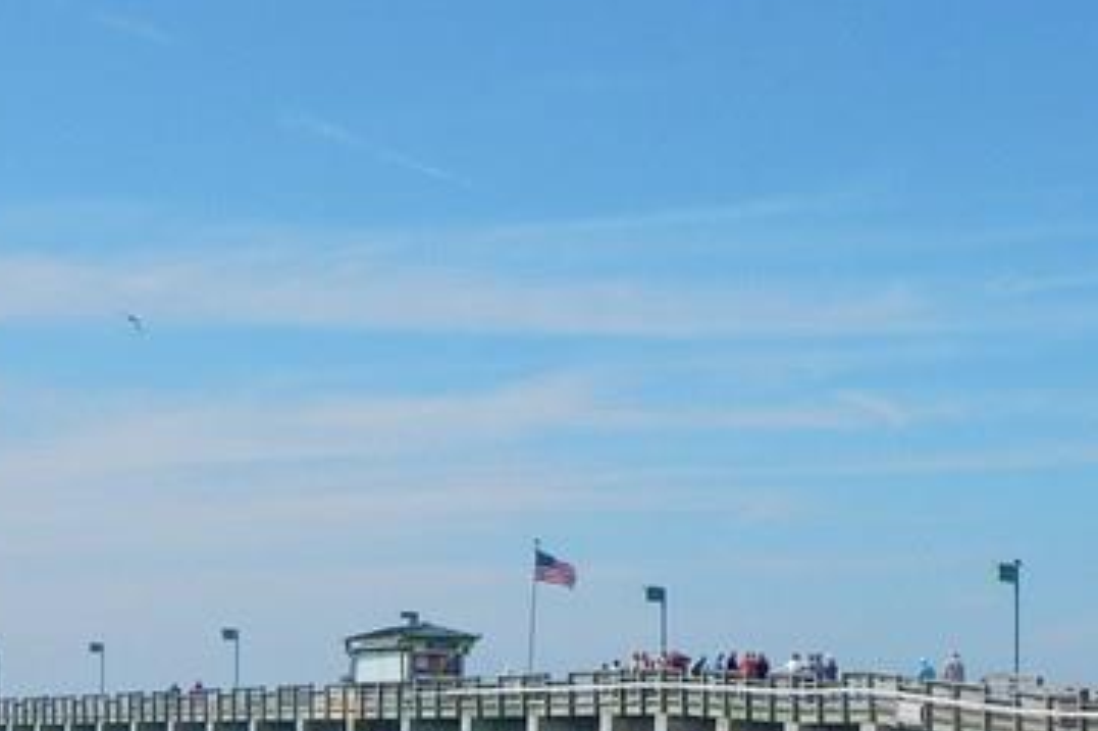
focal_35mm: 92
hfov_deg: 21.1
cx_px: 1181
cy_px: 633
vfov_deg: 14.7
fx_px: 2805
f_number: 6.5
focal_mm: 5.6
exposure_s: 1/1500
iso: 125
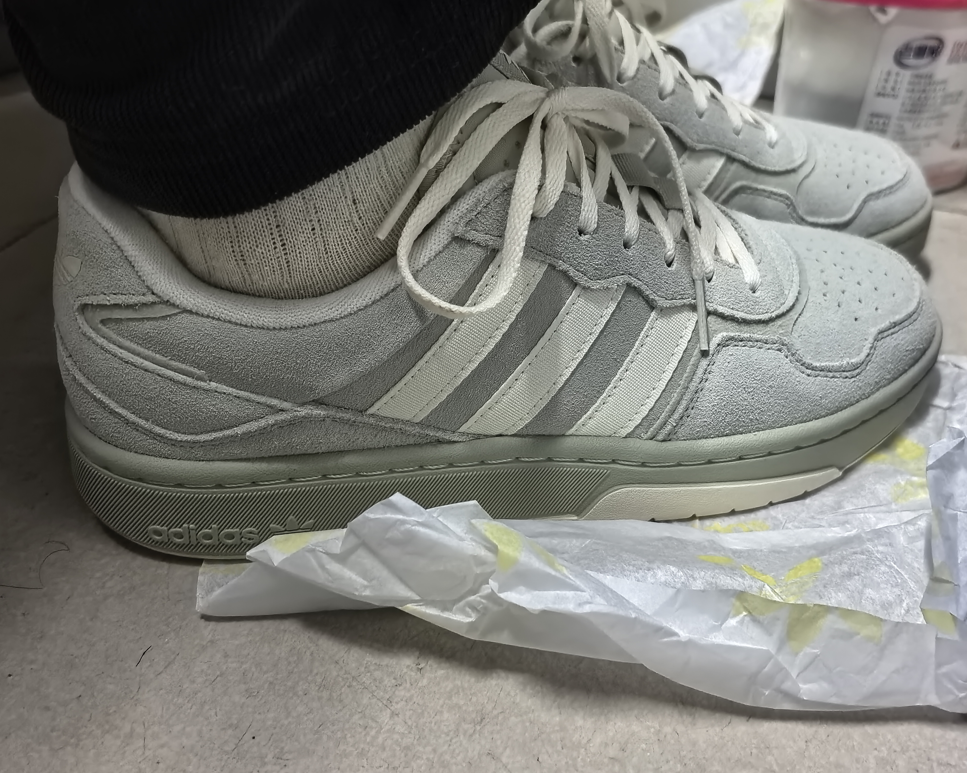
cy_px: 388
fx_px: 1087
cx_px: 522
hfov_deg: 47.9
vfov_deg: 39.2
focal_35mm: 38
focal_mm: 5.75
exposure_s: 1/33.3
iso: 500
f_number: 1.4
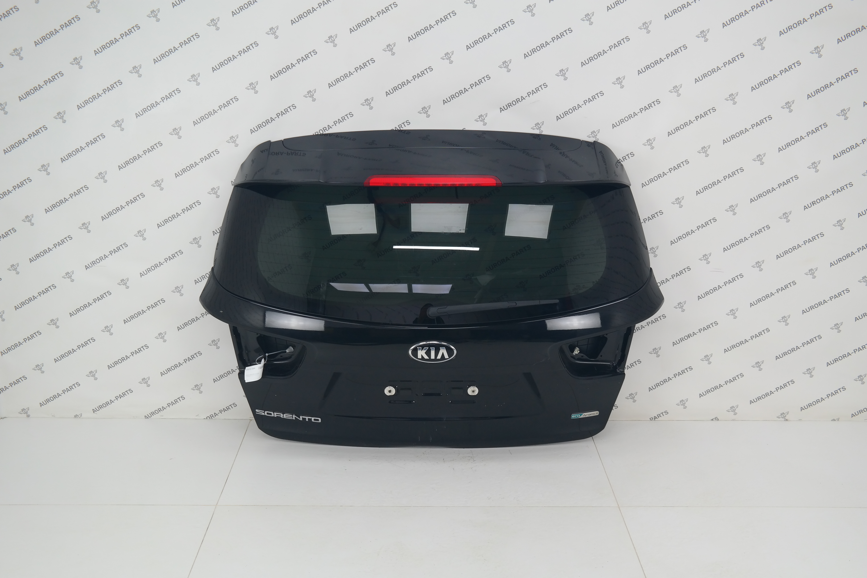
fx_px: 915
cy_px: 289
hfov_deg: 50.7
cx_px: 434
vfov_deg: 35.1
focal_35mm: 38
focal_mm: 25
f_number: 5.6
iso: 200
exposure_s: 1/50
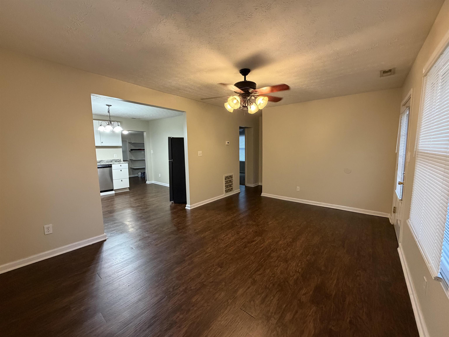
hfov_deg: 102.1
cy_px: 168
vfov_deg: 85.7
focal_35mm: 14
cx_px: 224
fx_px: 182
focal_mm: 2.22
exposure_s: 1/60
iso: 500
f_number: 2.2
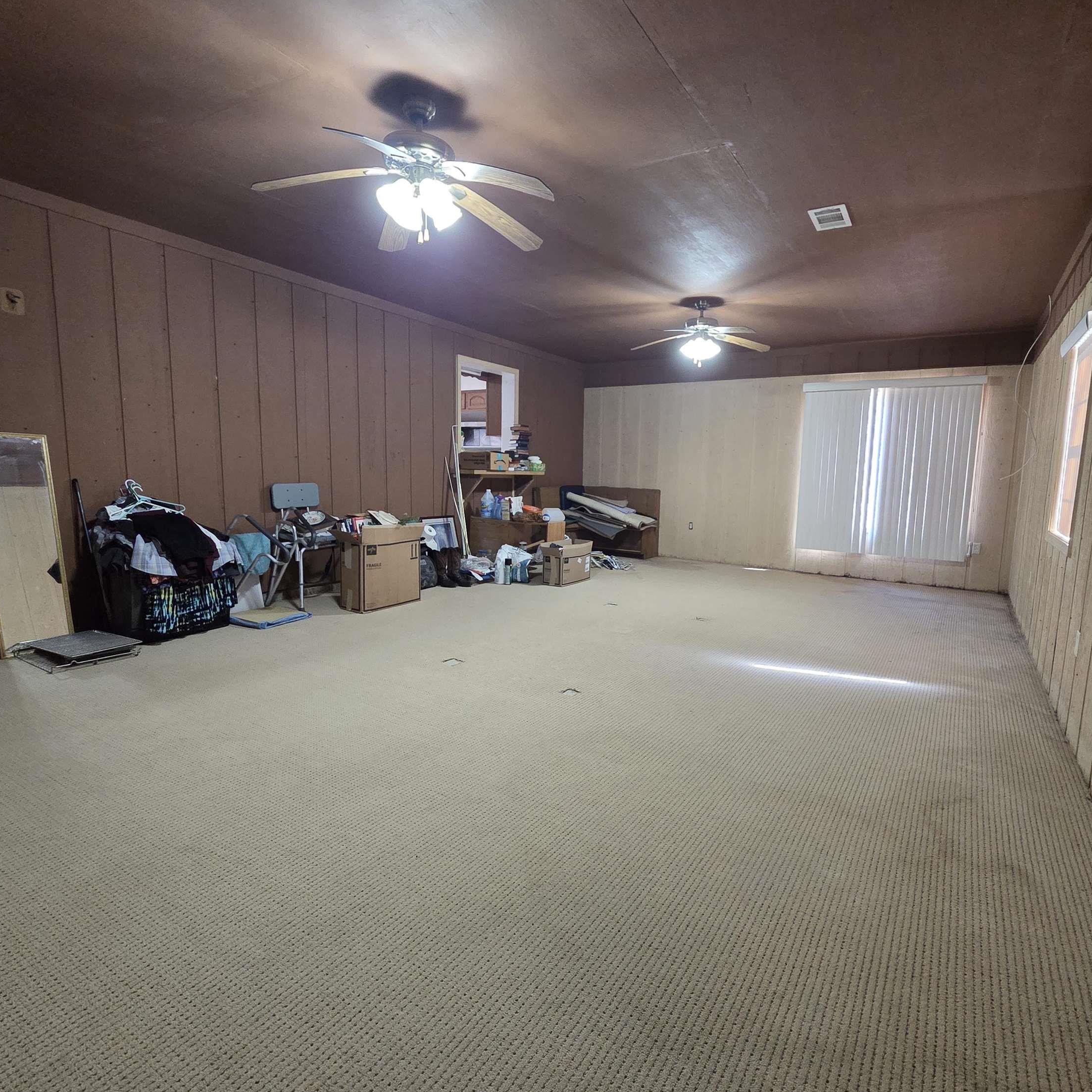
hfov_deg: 87.3
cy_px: 560
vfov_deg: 87.4
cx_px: 590
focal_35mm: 16
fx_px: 571
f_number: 2.2
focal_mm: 2.2
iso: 640
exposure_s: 1/60
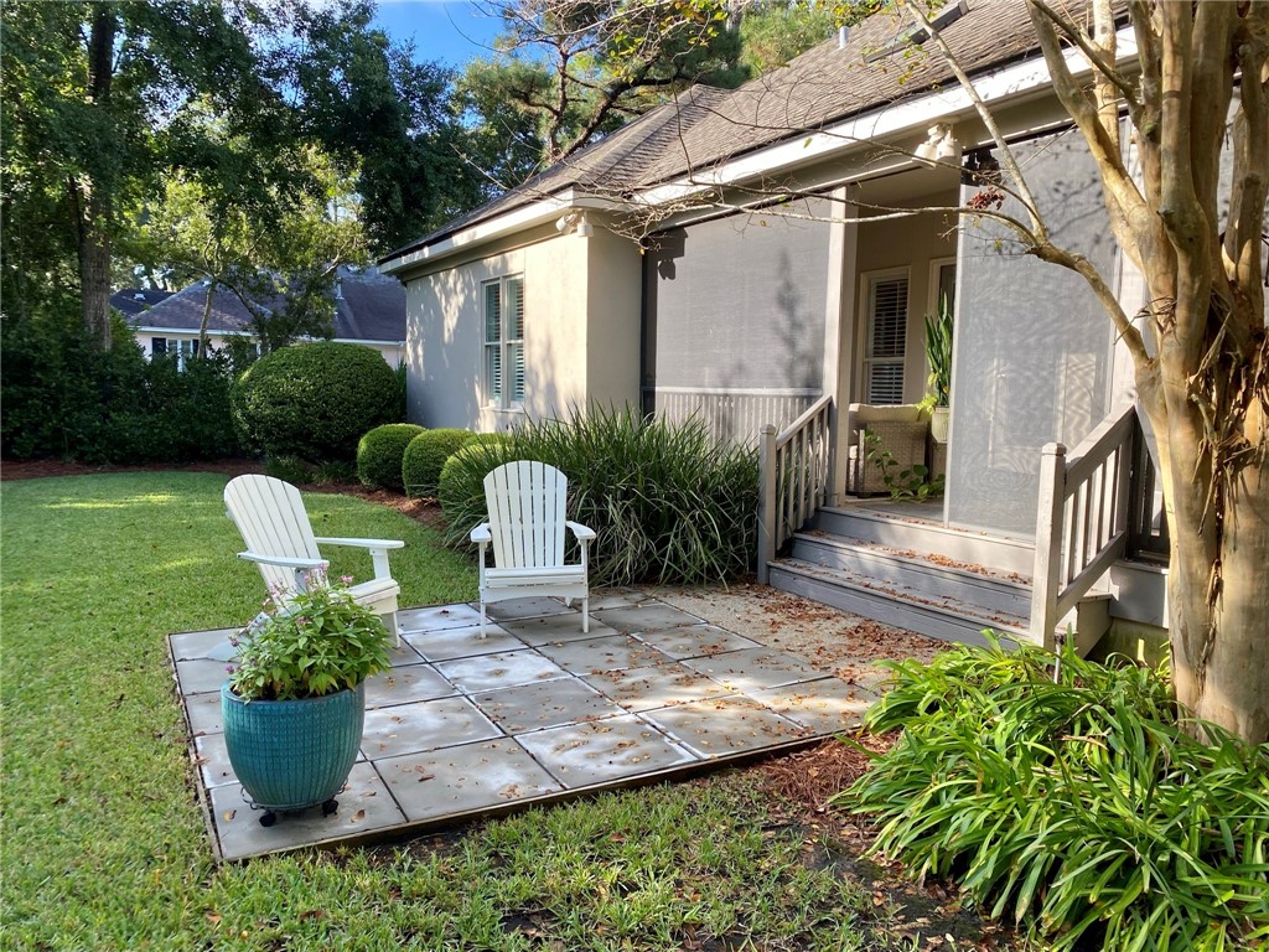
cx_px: 634
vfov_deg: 53.1
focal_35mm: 26
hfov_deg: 67.3
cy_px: 476
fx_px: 953
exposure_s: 1/401
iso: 32
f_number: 1.8
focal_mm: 4.25
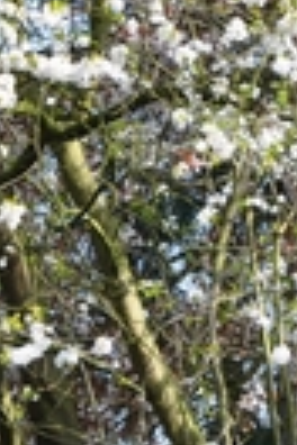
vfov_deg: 5.4
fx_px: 4715
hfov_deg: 3.6
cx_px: 152
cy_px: 266
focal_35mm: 381
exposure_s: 1/125
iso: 200
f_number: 9
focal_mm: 56
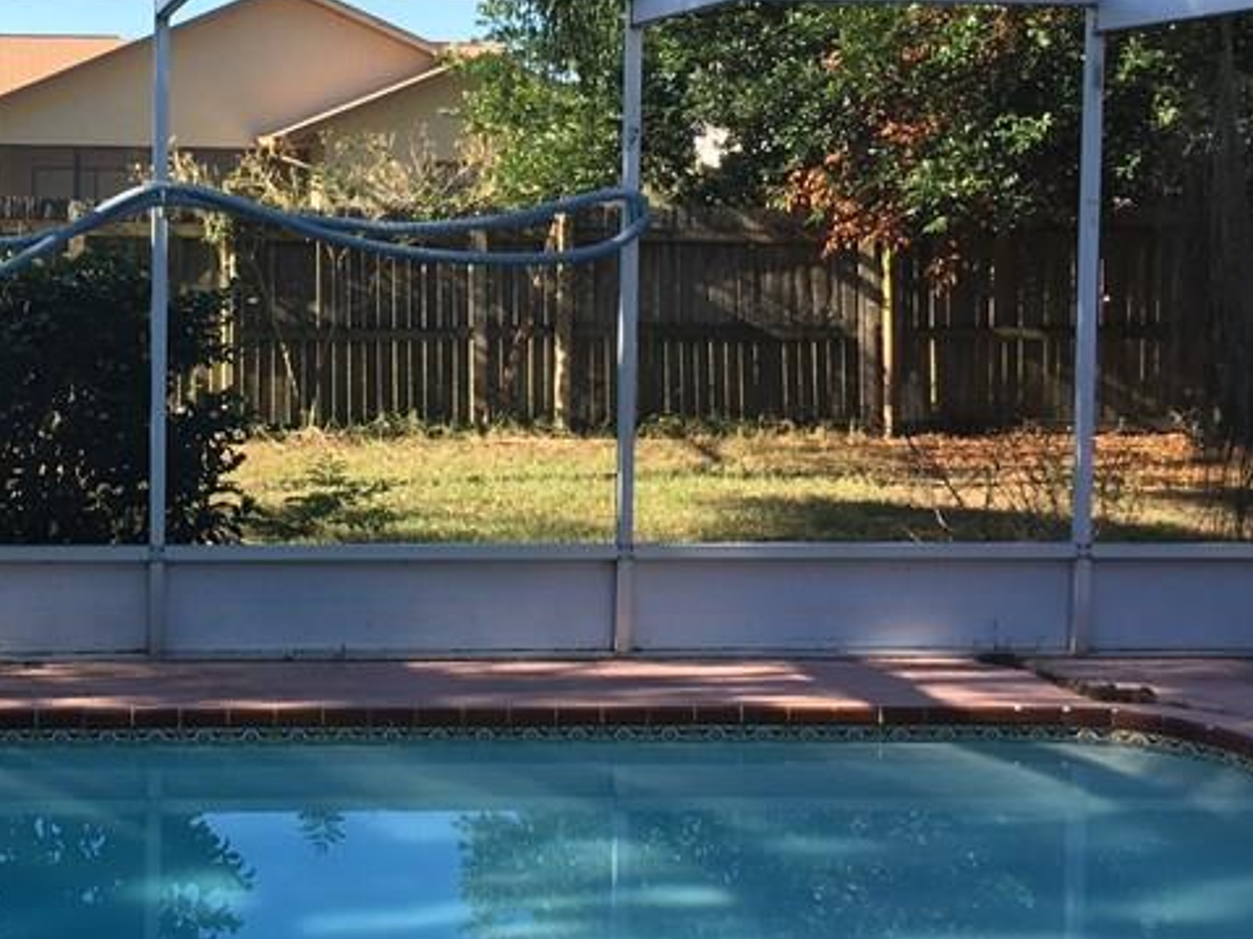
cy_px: 280
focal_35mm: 62
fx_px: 2244
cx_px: 157
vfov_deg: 23.5
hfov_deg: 30.0
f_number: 2.2
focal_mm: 4.15
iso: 25
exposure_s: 1/225
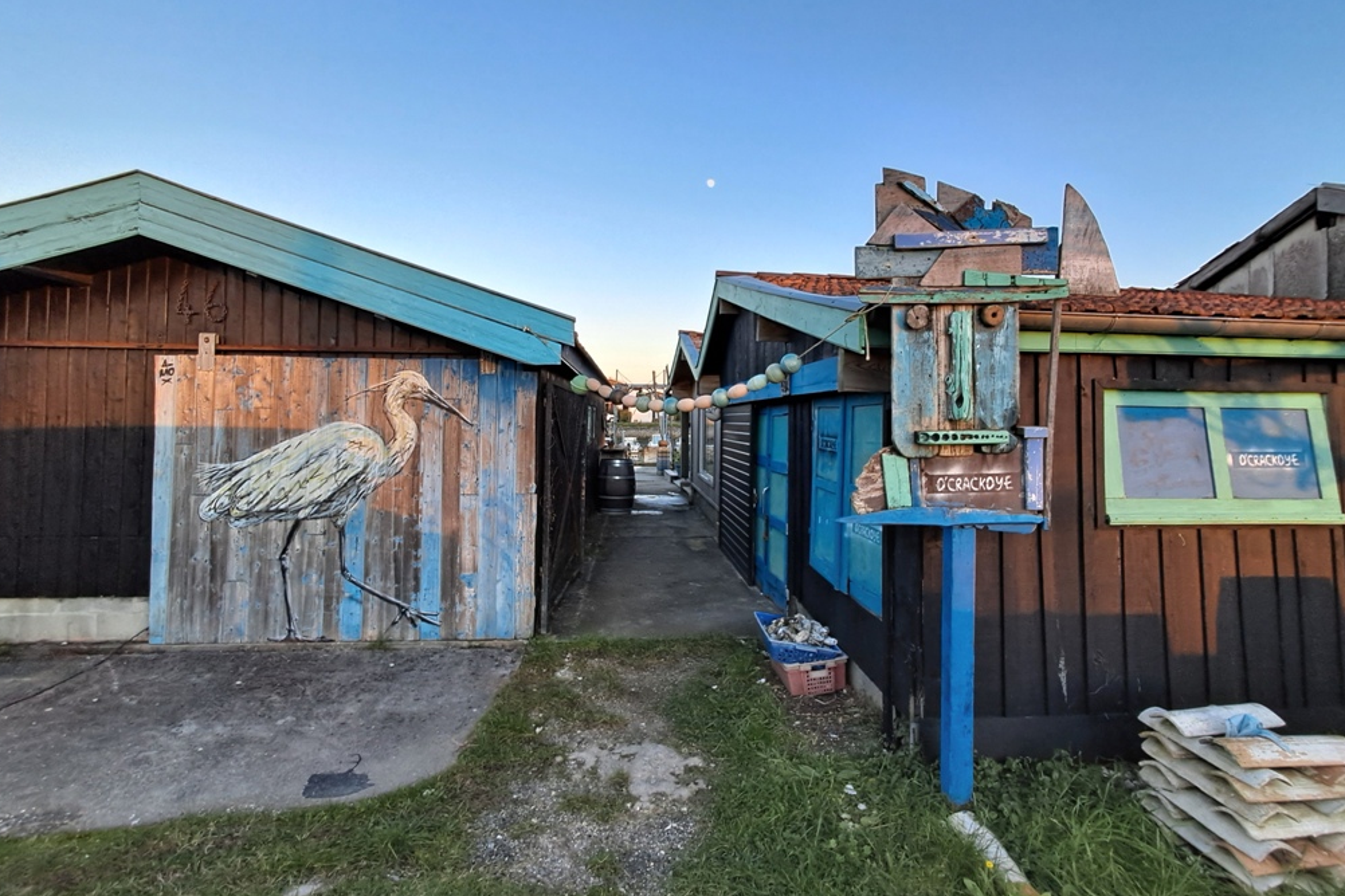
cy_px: 405
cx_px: 667
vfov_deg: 70.3
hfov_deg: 93.3
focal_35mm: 17
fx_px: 635
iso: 64
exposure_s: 1/120
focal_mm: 1.64
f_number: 2.2
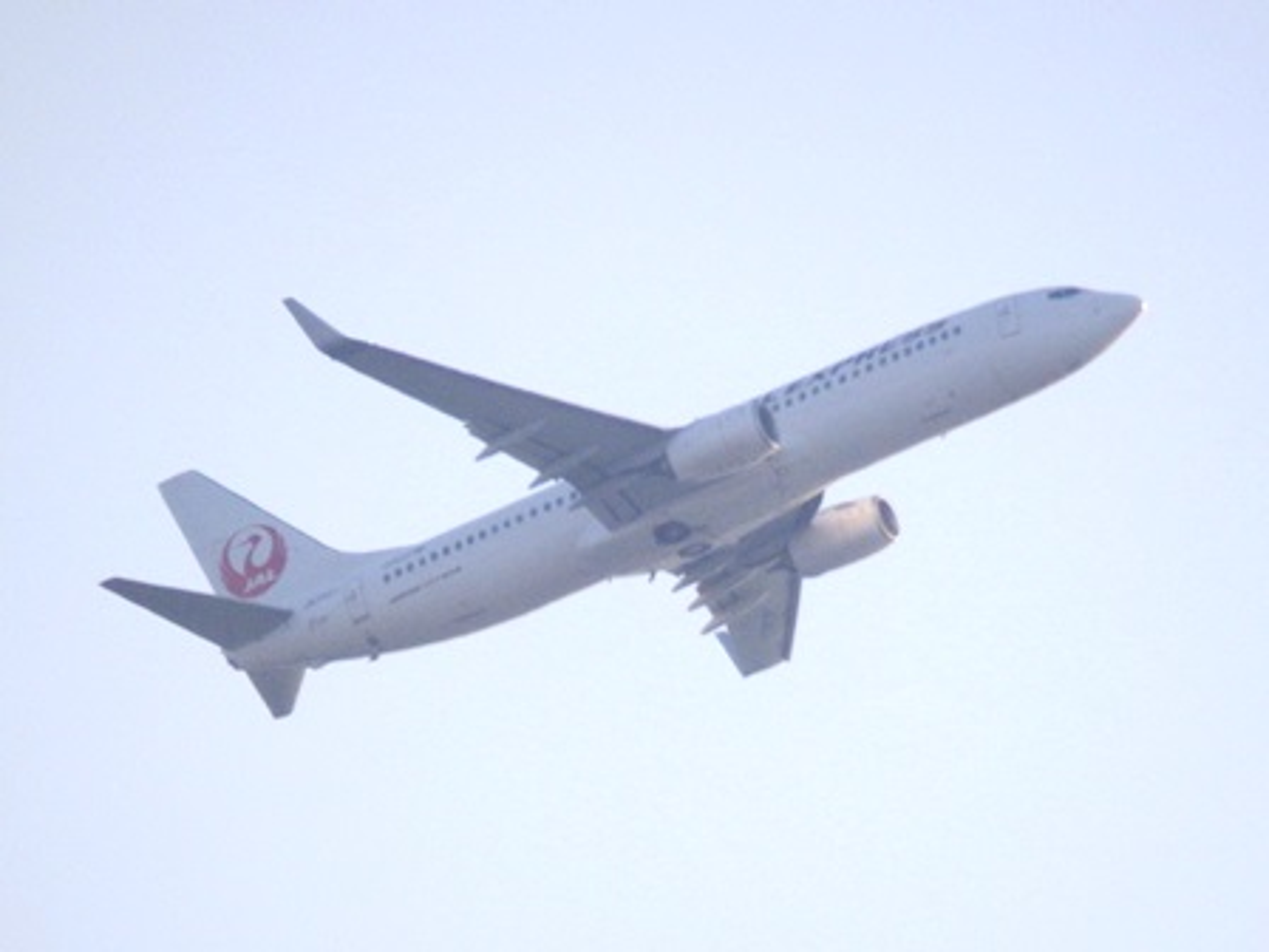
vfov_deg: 1.7
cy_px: 476
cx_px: 634
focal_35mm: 896
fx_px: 32847
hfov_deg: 2.2
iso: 250
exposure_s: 1/1000
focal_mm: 160
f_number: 5.7
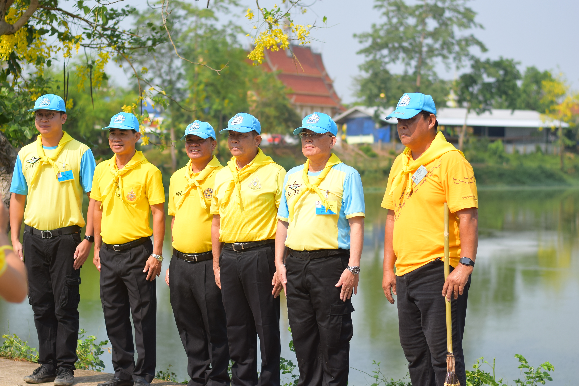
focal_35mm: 75
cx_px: 290
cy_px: 193
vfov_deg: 18.2
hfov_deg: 27.0
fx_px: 1206
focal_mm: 50
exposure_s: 1/4000
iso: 250
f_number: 2.8
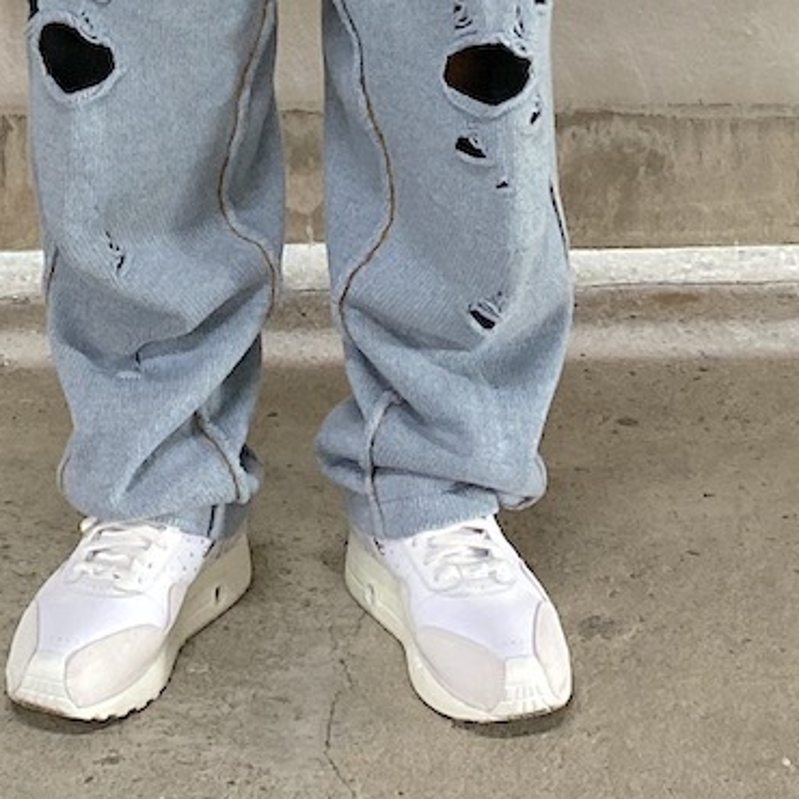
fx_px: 1384
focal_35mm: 53
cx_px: 298
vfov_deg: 29.8
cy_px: -16
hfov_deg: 32.1
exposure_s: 1/60
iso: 320
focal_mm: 4.25
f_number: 1.8
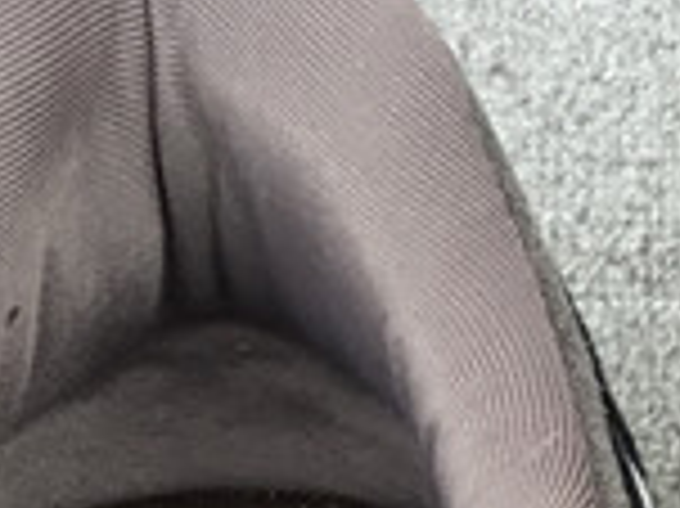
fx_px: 3631
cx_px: 784
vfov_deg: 7.5
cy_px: 1176
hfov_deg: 10.5
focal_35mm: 185
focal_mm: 3.3
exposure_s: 1/100
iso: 25
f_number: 2.4
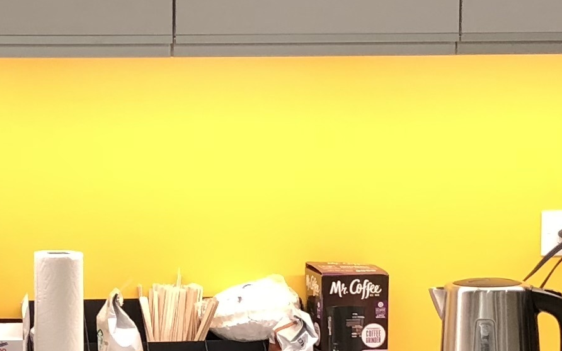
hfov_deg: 15.0
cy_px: 314
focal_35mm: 139
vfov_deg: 9.4
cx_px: 174
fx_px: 2128
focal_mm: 3.99
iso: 25
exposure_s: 1/30
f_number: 1.8
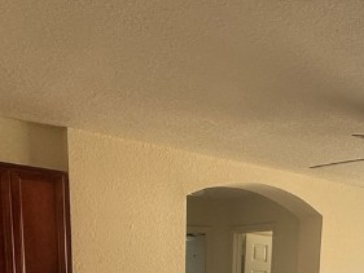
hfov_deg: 36.6
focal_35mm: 51
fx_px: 537
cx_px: 271
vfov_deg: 23.5
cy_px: 399
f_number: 2.2
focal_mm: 2.22
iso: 200
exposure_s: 1/99
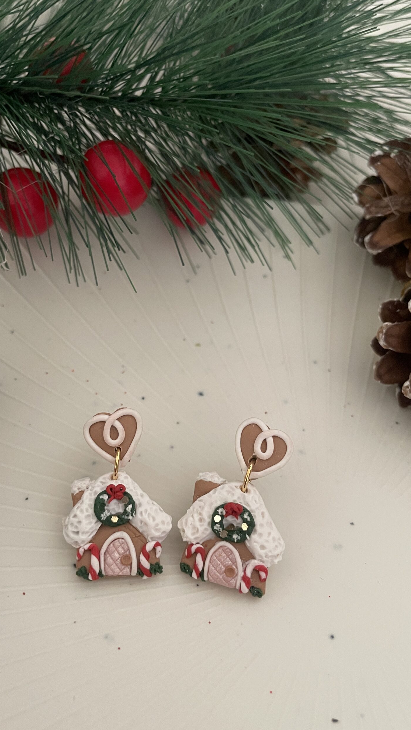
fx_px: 562
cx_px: 197
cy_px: 373
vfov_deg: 66.1
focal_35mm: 29
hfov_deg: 40.2
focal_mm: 4.2
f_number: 1.6
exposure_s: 1/58
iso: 500
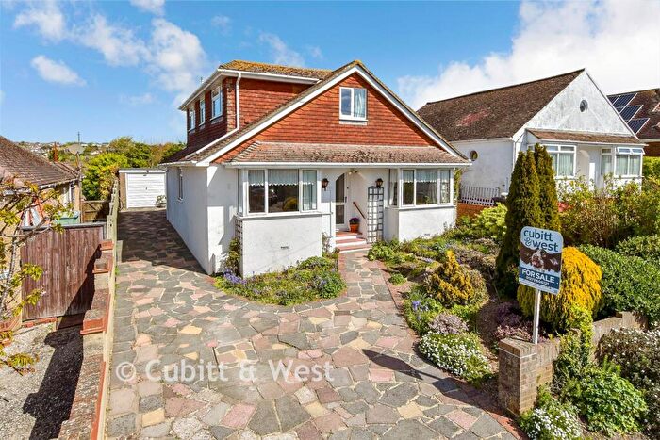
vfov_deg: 59.5
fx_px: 385
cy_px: 220
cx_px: 330
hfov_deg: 81.2
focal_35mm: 21
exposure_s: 1/800
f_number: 8
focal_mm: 14
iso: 200
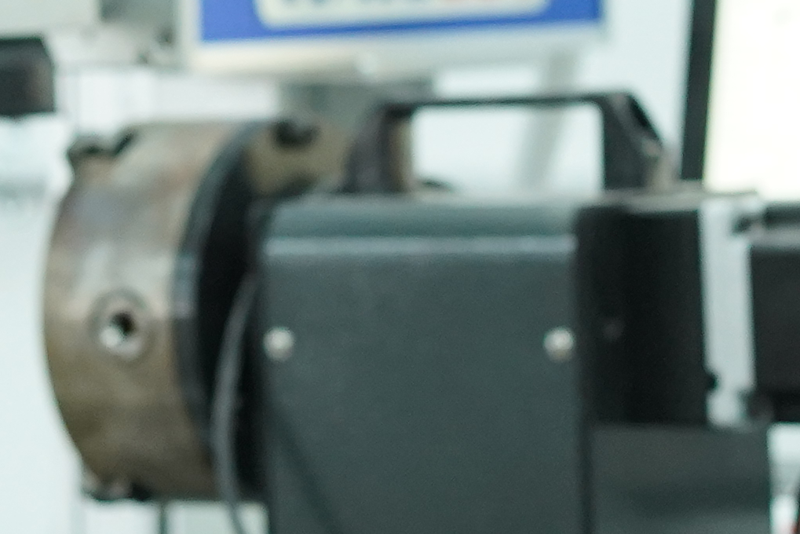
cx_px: 272
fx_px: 4579
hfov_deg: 10.0
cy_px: 0
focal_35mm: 206
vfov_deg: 6.7
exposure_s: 1/125
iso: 2000
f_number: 3.5
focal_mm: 35
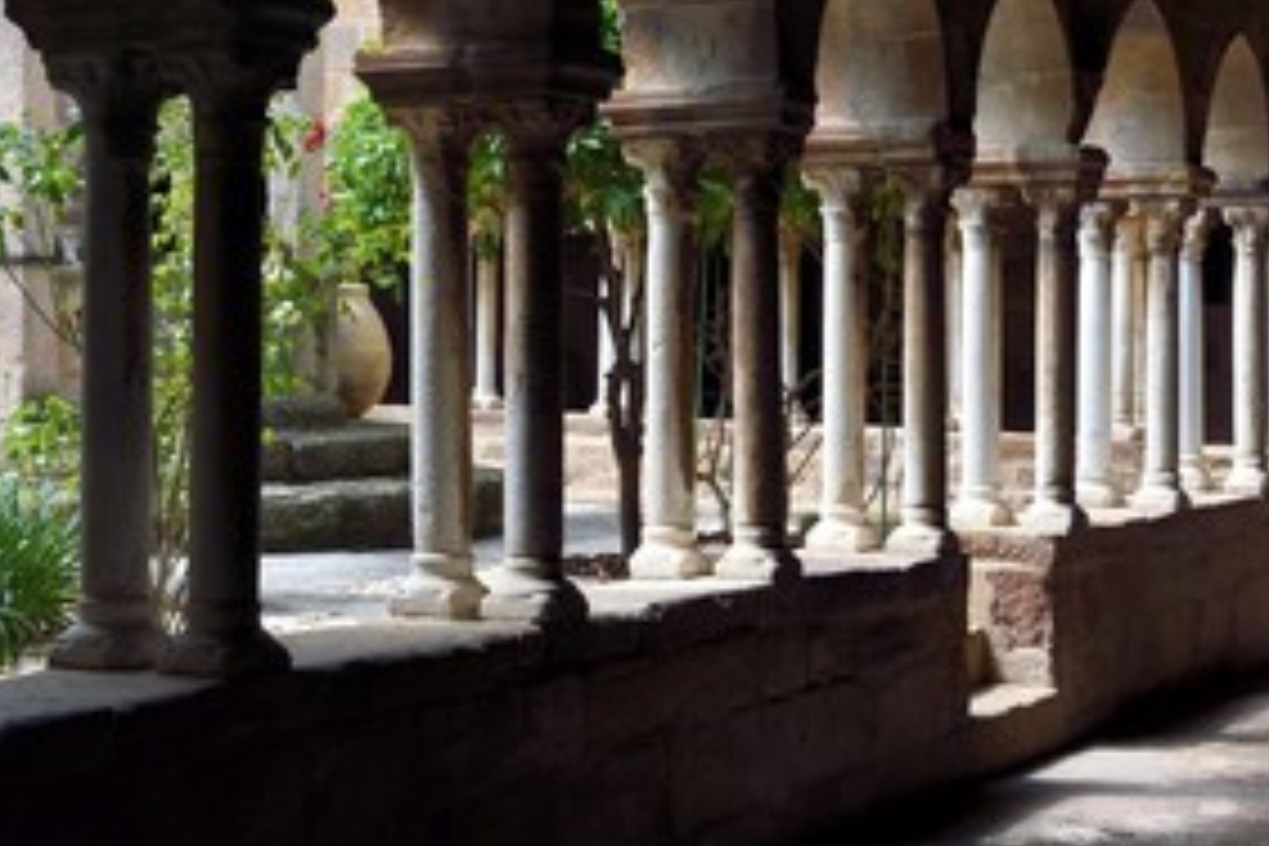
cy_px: 292
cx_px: 670
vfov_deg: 20.3
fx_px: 2362
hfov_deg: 30.1
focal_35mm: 67
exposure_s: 1/100
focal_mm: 45
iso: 800
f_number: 18
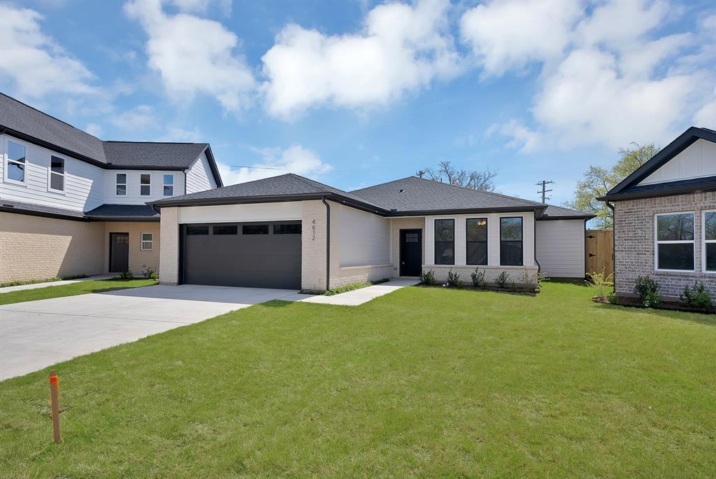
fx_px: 378
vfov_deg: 64.6
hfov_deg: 86.9
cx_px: 358
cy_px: 240
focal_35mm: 19
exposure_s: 1/400
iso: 640
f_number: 10
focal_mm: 19
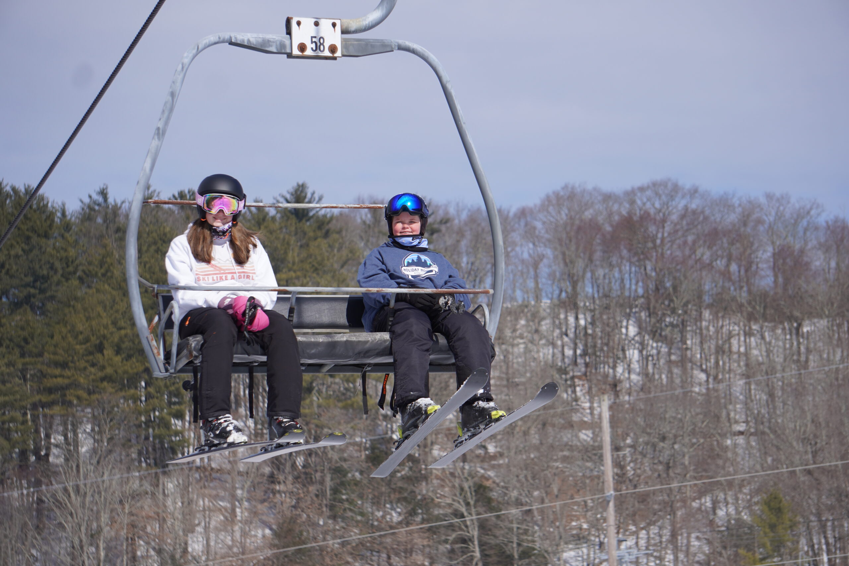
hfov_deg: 16.5
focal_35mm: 124
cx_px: 424
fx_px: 2936
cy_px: 283
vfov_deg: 11.0
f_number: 5
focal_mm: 83
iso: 100
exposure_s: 1/1000
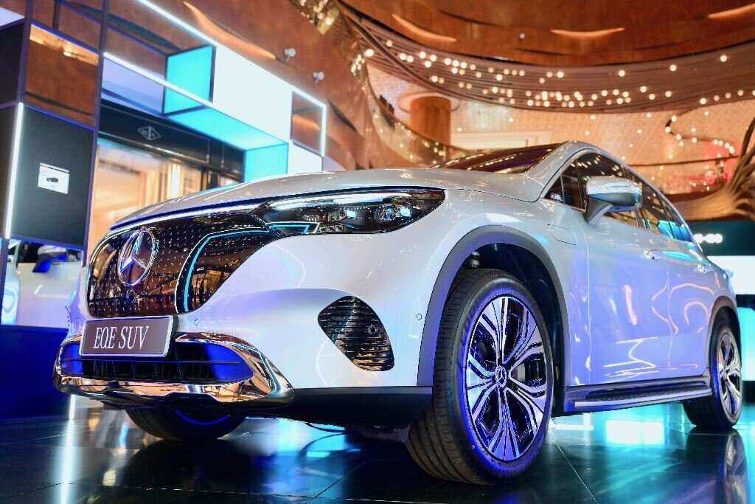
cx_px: 378
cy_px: 252
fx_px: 671
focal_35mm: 32
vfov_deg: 41.1
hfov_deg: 58.7
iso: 1000
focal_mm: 32
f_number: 3.5
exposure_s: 1/50
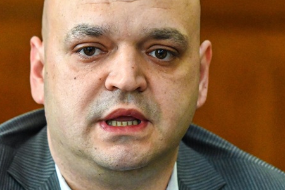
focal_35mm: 427
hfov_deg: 4.8
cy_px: 84
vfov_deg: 3.2
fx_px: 3380
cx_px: 109
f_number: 2.8
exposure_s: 1/800
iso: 5000
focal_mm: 160
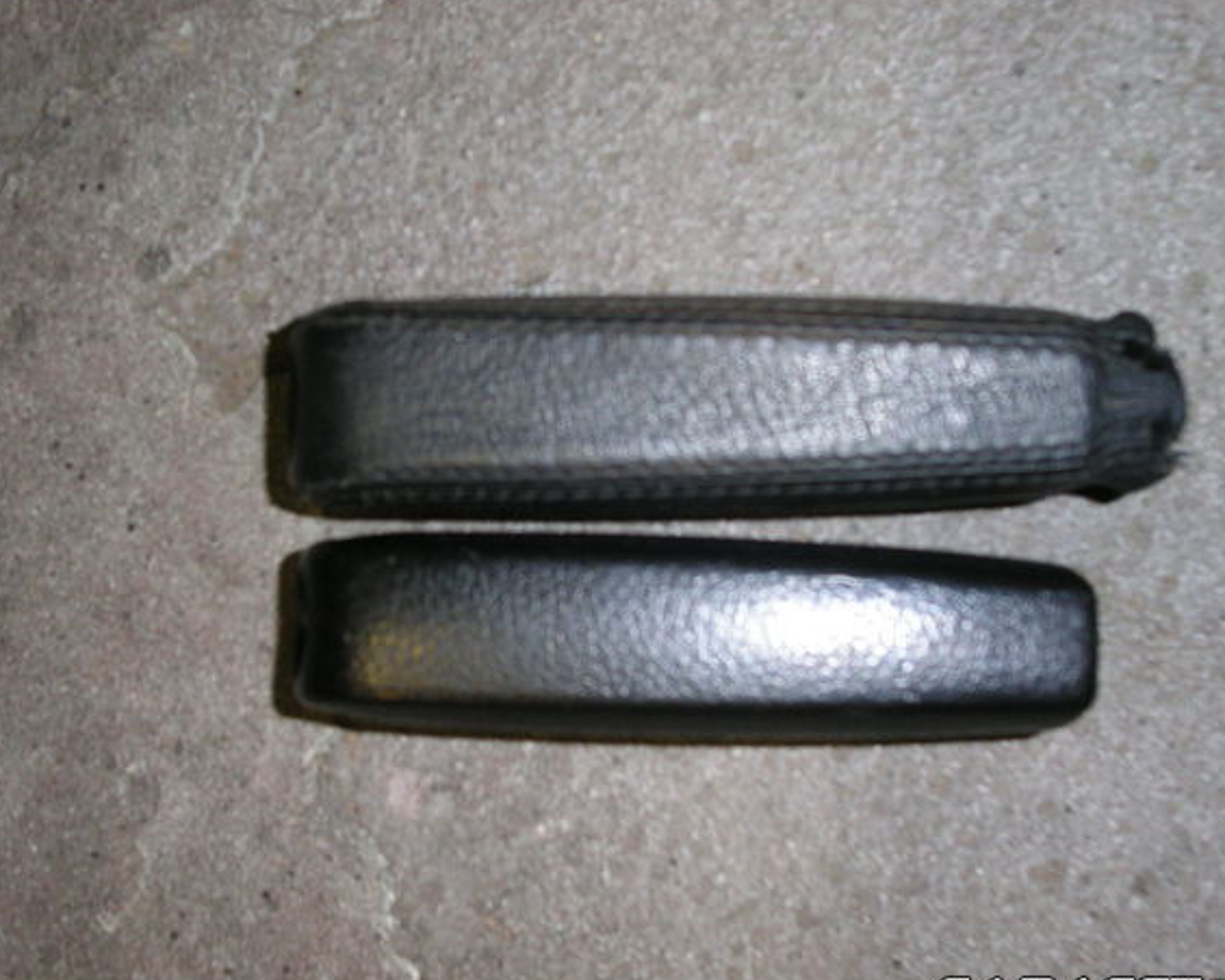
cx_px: 611
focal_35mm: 42
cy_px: 490
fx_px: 1523
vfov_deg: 35.7
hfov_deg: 43.8
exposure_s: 1/45
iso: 200
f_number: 2.8
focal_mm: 7.8
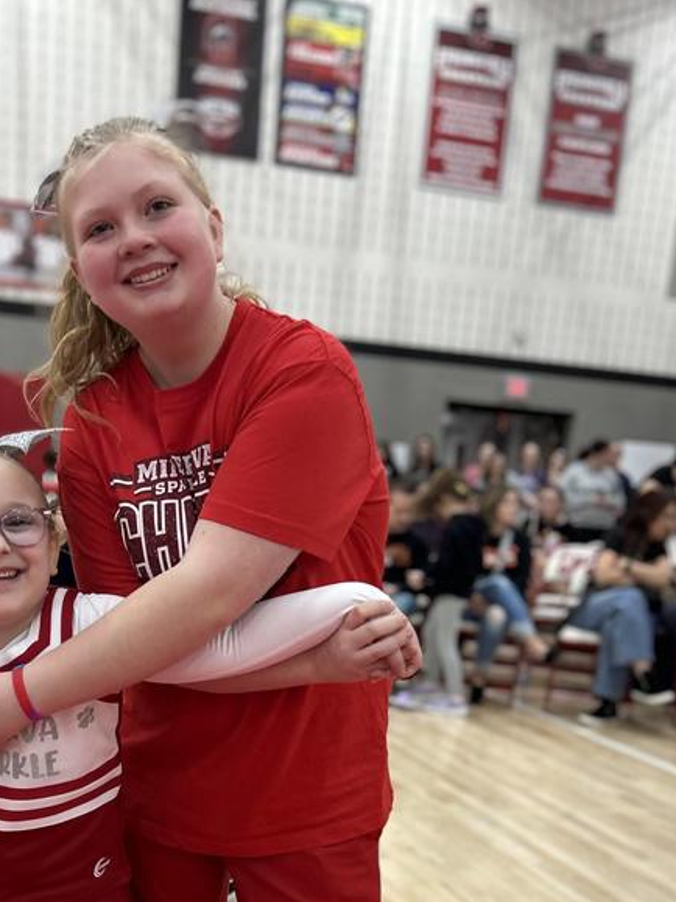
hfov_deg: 31.3
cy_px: 793
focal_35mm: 46
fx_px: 1198
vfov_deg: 38.7
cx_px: 241
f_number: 1.5
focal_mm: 5.7
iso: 125
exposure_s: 1/120
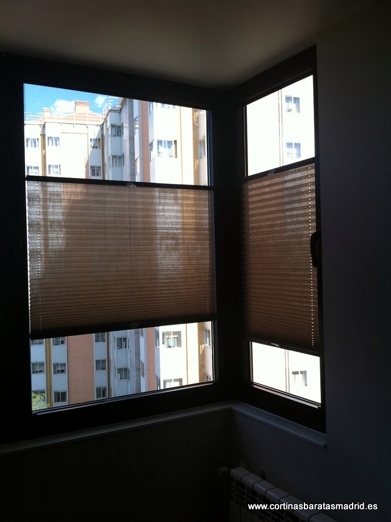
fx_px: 528
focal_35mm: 35
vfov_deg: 52.7
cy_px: 261
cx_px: 196
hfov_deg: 40.6
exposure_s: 1/425
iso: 80
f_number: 2.8
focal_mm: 3.85
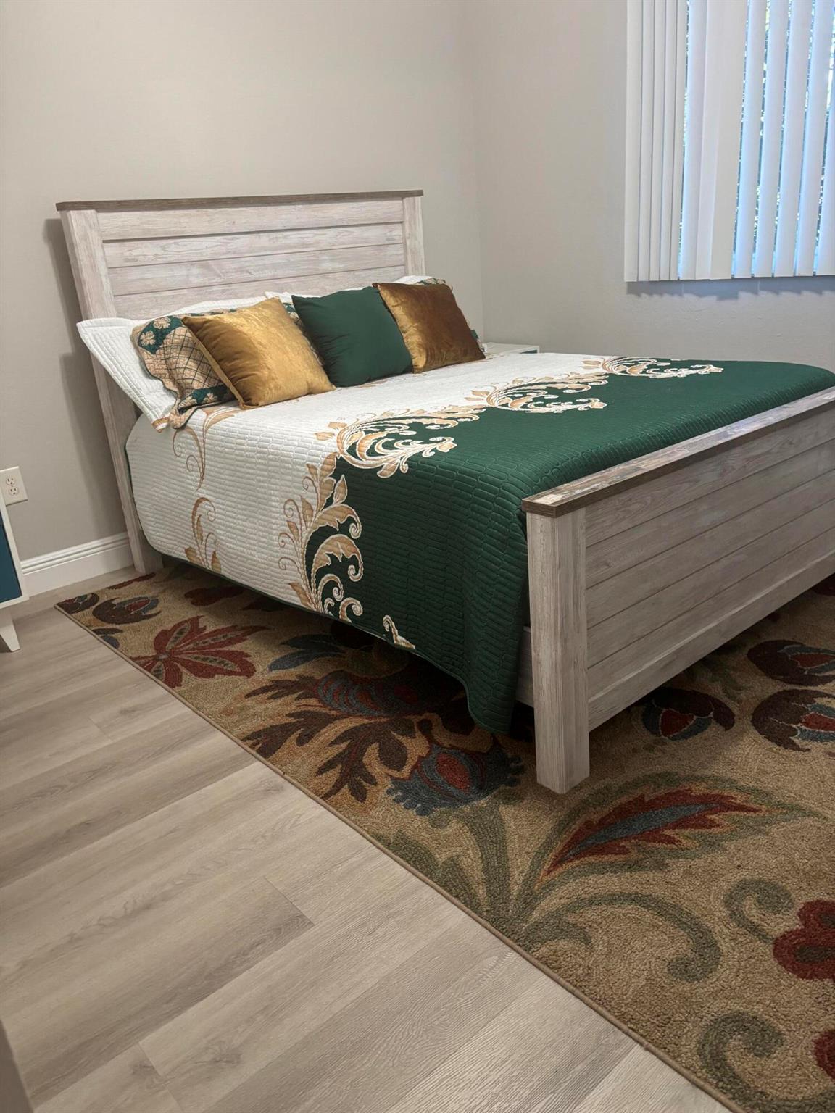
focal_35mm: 26
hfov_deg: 53.1
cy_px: 556
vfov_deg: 67.3
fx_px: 836
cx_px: 418
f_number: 1.6
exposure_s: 1/60
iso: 250
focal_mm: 5.96
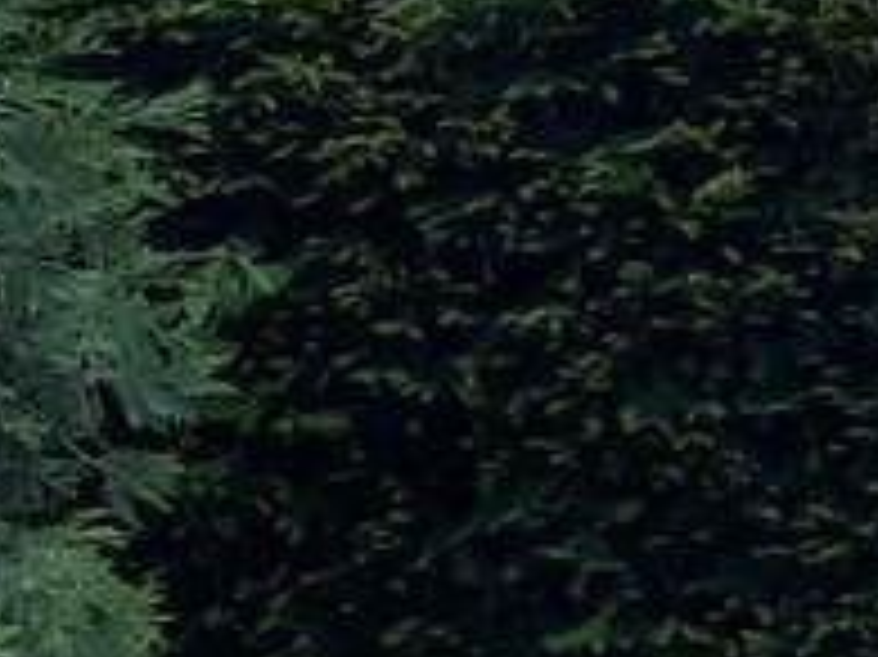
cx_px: 1842
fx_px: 4335
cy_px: -738
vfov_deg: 8.2
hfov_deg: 10.5
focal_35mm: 171
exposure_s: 1/1377
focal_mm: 5.7
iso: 50
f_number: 1.5
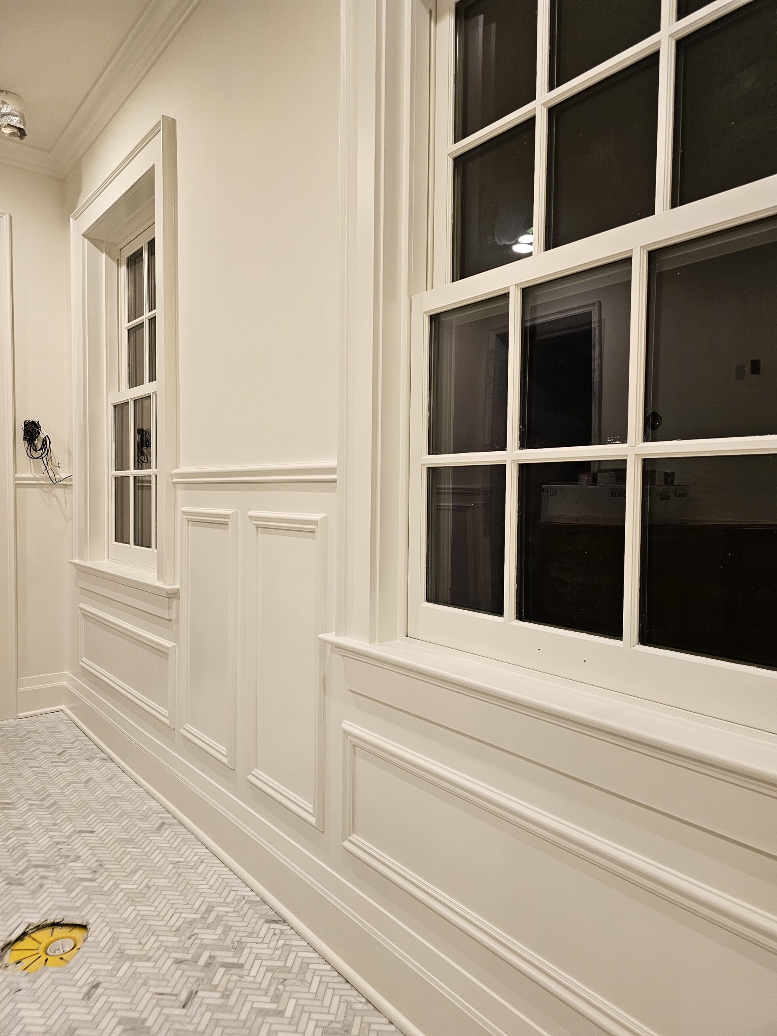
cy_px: 518
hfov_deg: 58.9
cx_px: 388
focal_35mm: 23
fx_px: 688
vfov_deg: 73.9
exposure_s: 1/120
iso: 320
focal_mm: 6.3
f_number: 1.7
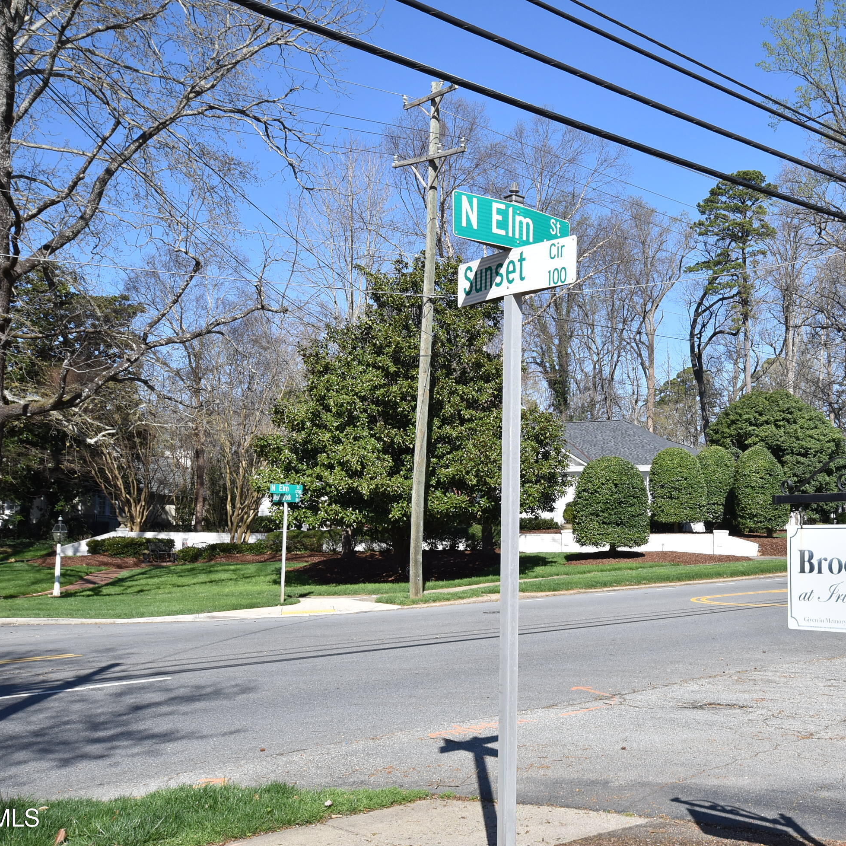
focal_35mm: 39
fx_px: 1078
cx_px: 617
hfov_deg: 41.8
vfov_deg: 42.8
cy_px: 426
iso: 400
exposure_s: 1/800
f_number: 8
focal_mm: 20
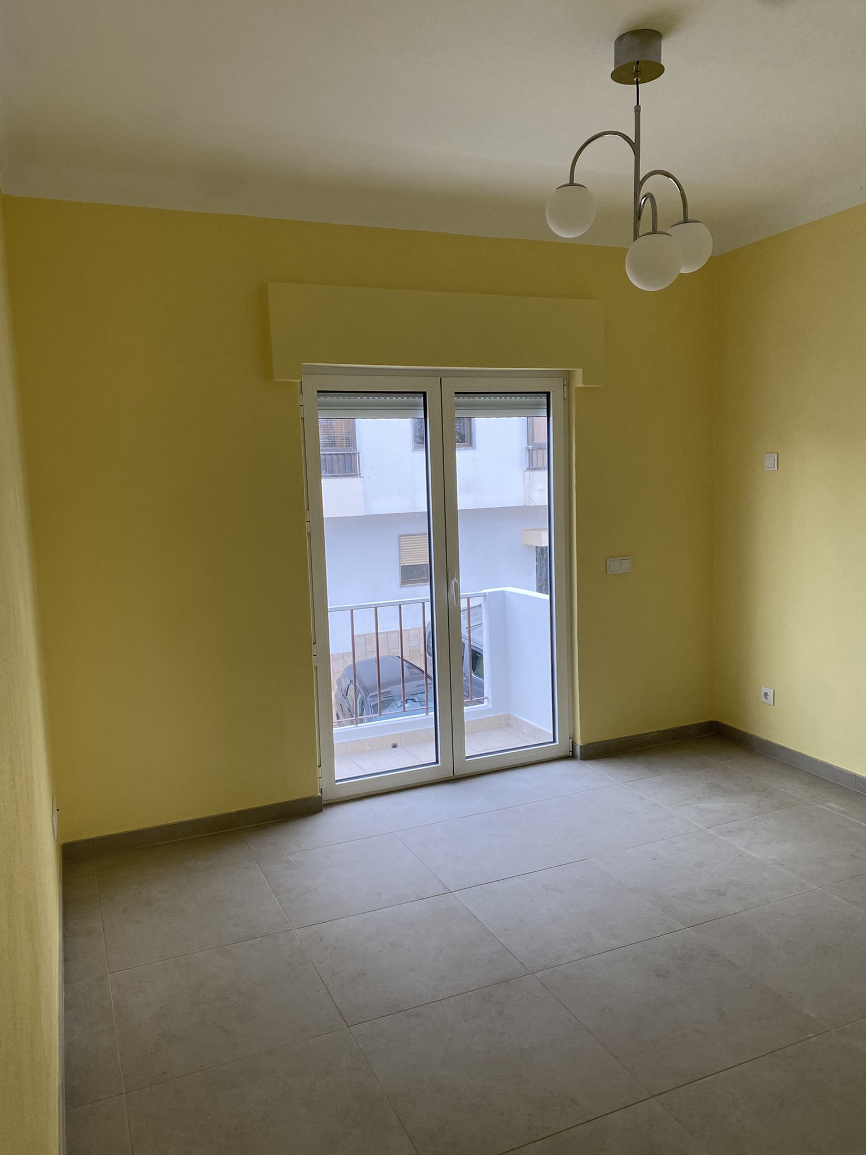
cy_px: 578
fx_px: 867
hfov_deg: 53.1
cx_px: 433
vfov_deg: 67.3
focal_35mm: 26
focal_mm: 4.25
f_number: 1.8
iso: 100
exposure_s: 1/122
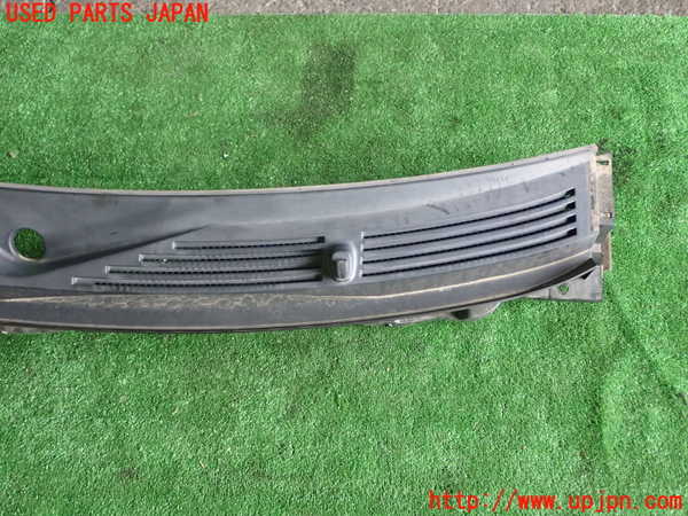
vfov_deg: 37.7
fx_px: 755
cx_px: 344
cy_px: 258
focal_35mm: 38
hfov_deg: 49.0
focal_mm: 6.83
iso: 250
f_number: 2.7
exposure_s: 1/40
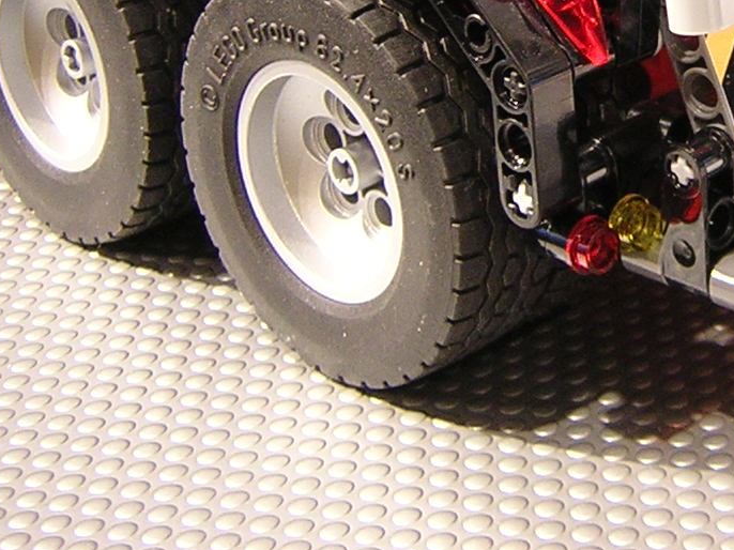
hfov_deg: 22.6
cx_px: 693
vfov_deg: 16.9
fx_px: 1781
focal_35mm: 84
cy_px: -78
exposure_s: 1/3.5
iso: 263
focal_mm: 4.7
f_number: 2.6
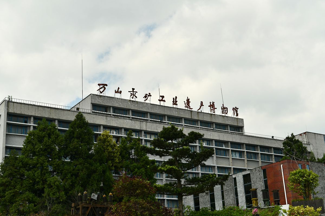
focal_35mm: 52
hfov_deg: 38.2
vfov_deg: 26.0
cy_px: 108
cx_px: 162
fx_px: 469
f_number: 8
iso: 160
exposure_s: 1/500
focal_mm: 52
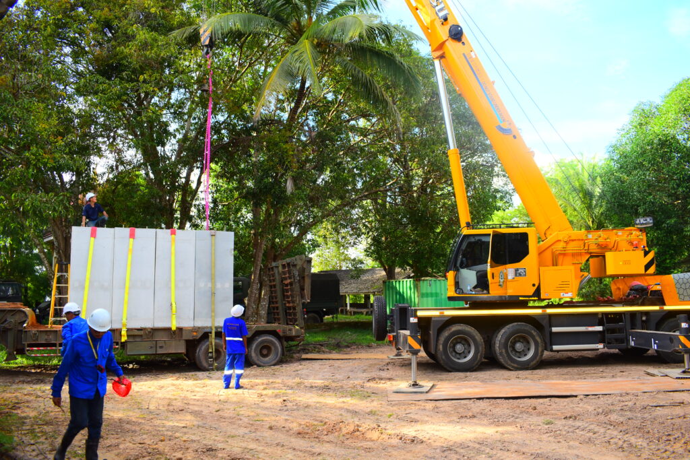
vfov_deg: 47.9
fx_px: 518
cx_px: 345
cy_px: 230
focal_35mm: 27
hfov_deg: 67.4
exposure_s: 1/125
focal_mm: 18
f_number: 5.6
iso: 100
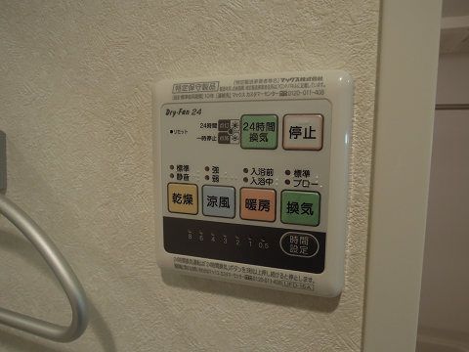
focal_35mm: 24
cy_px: 176
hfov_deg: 71.6
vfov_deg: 56.8
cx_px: 234
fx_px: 325
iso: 160
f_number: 2.8
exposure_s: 1/40
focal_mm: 4.3
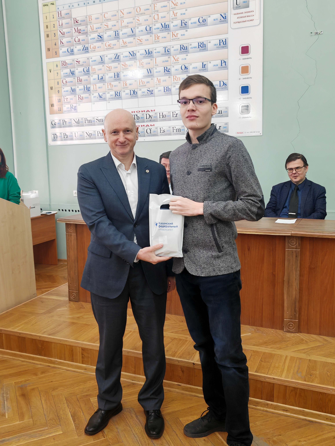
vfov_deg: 52.6
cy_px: 223
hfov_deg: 40.7
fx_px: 452
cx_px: 168
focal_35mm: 35
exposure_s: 1/100
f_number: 1.9
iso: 1250
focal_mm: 6.12
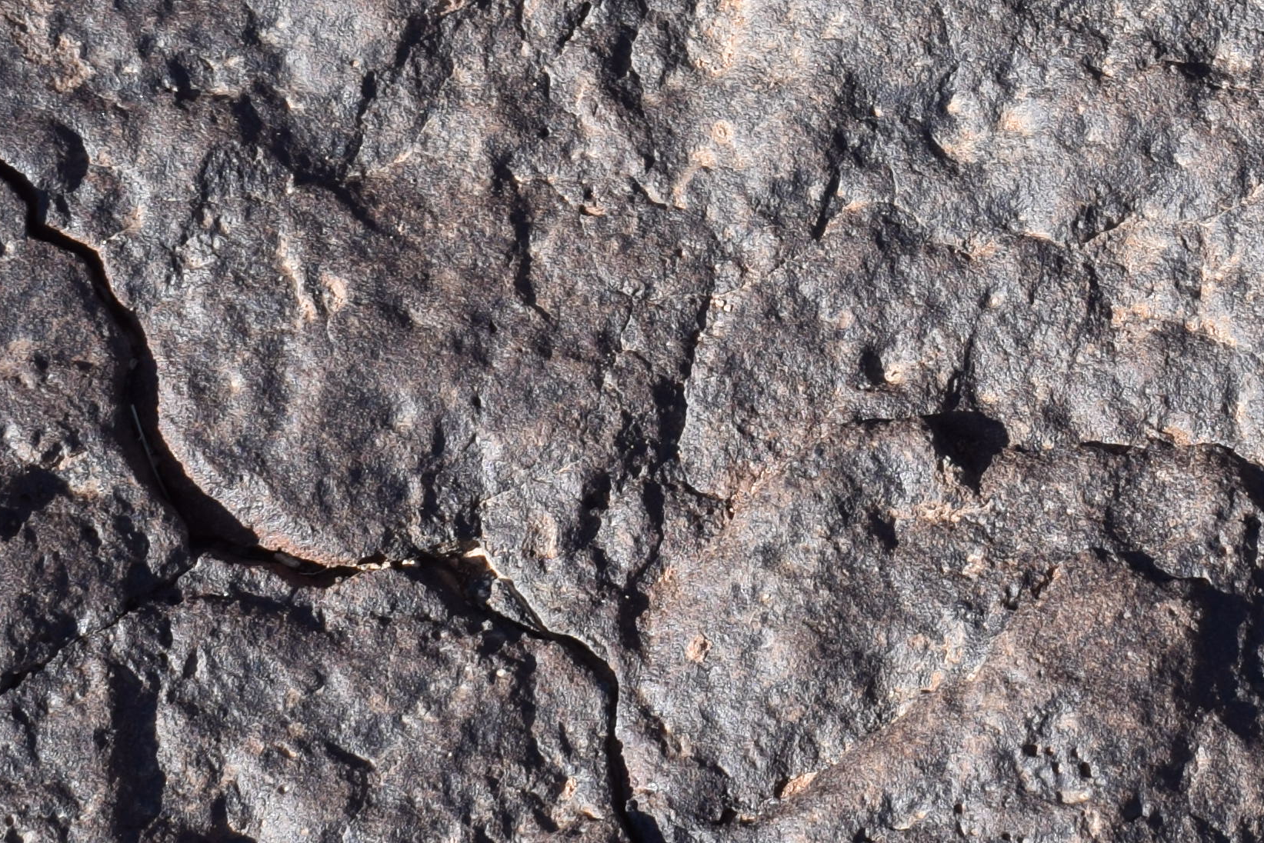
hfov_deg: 12.7
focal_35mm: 159
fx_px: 5577
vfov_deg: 8.6
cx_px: 1304
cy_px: 252
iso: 200
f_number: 9
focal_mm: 29
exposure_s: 1/320
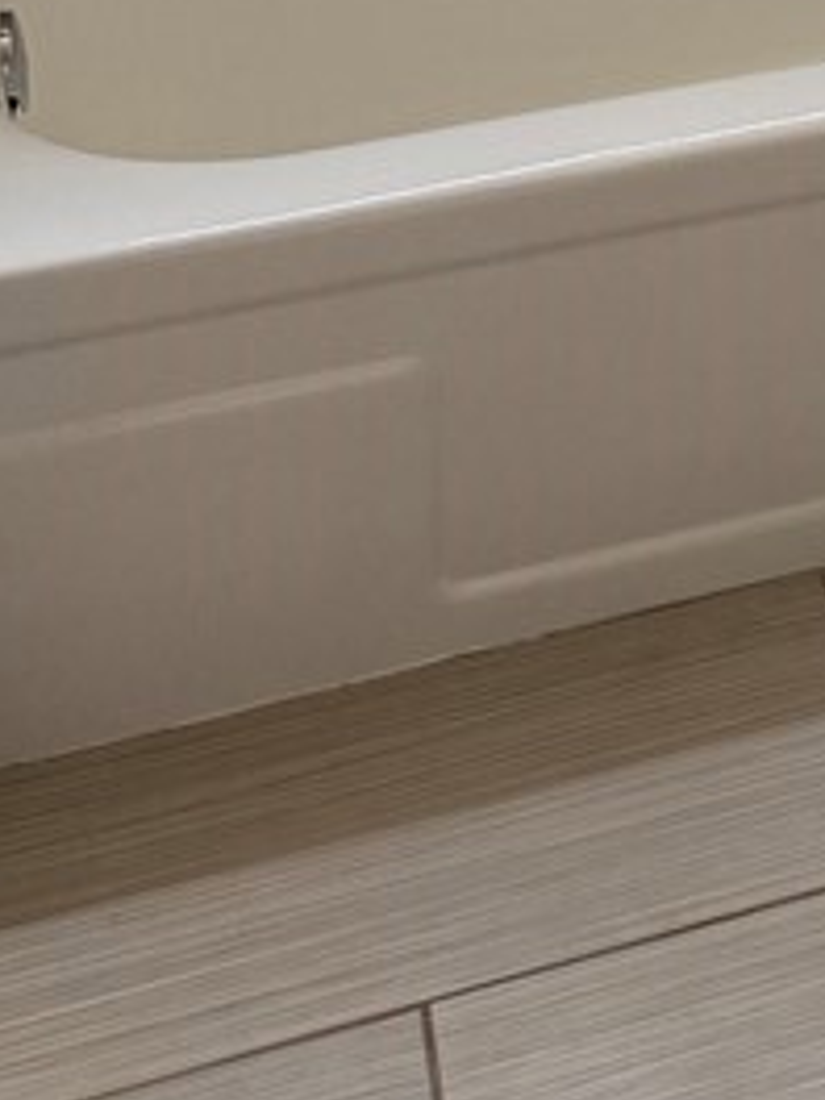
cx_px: 1521
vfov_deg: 16.7
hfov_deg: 14.0
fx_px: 2955
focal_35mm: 93
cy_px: -996
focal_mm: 6.76
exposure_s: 1/233
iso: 160
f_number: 1.78
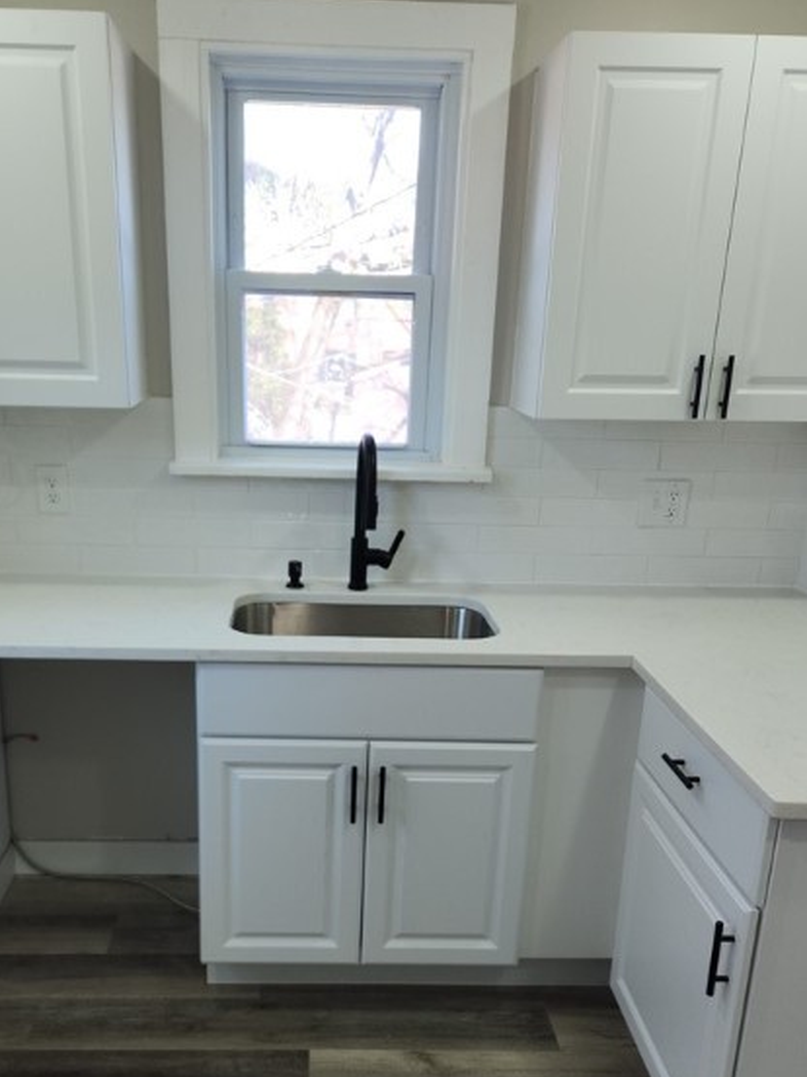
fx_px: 995
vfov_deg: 56.4
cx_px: 326
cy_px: 650
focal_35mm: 32
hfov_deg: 44.0
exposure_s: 1/60
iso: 25
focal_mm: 5.4
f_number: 1.8
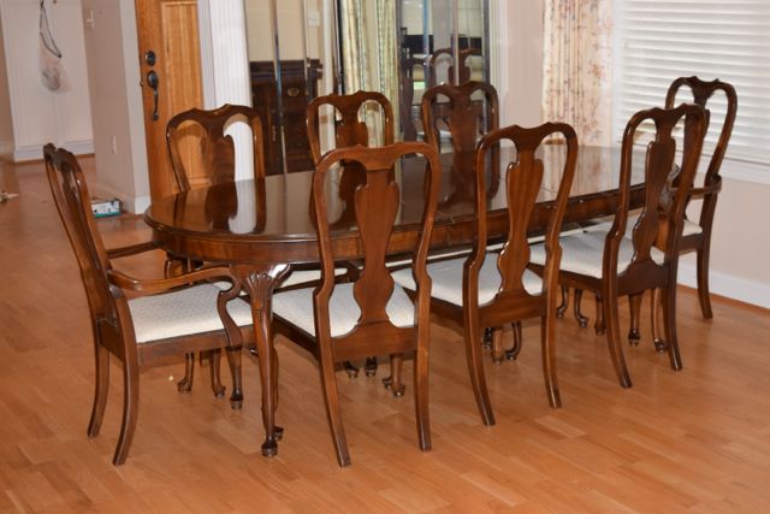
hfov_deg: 35.0
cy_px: 257
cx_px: 385
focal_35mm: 57
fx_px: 1219
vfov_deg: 23.8
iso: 800
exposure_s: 1/125
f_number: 4.8
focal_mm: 38
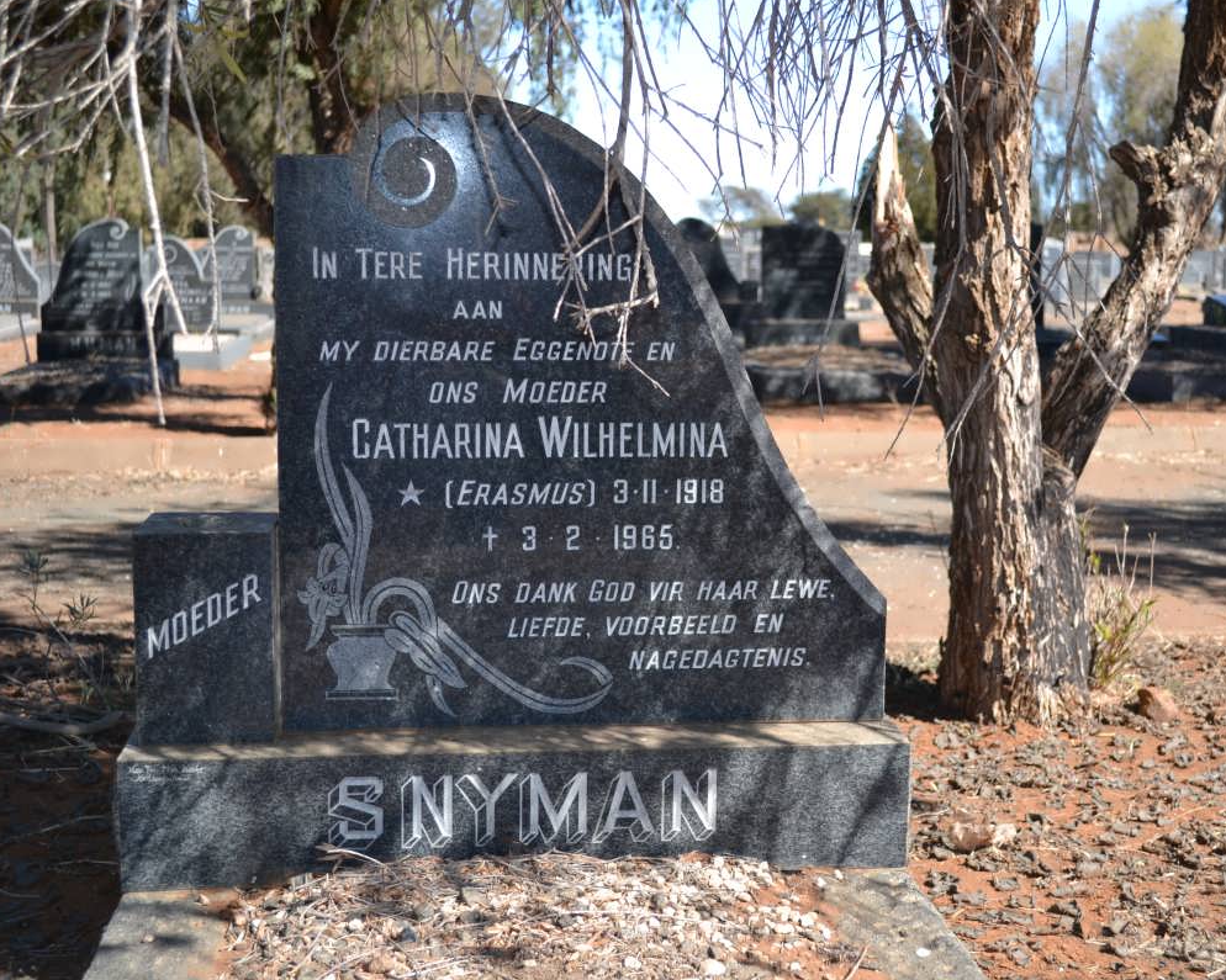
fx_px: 1850
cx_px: 710
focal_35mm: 51
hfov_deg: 36.6
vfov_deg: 29.7
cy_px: 488
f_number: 4.5
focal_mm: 30
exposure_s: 1/125
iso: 140
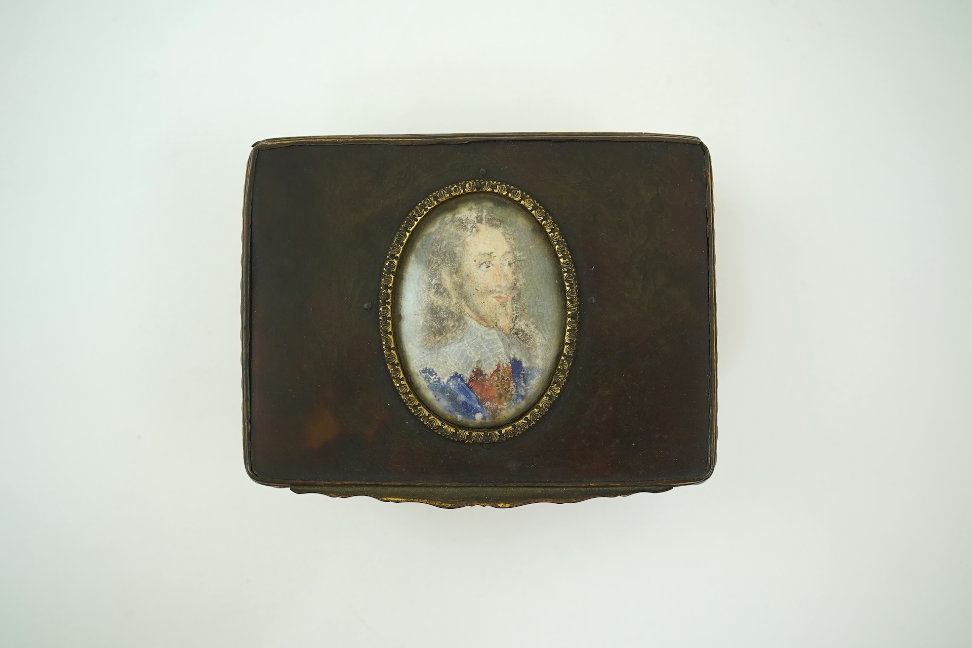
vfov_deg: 29.9
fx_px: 1215
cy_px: 324
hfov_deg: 43.6
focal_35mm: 45
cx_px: 486
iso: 250
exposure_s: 1/50
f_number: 7.1
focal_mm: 30
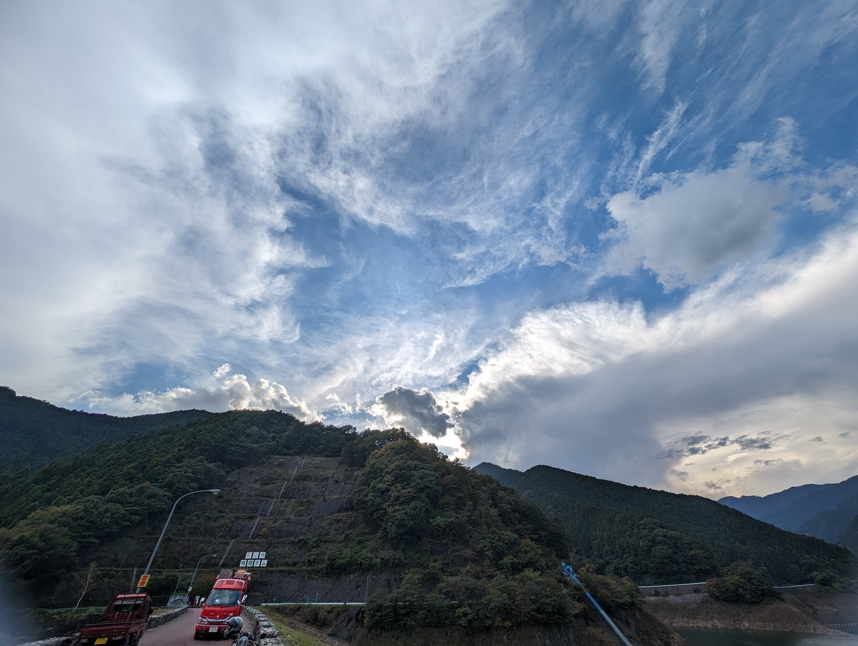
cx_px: 429
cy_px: 323
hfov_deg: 110.5
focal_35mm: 12
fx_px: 298
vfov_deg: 94.6
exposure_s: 1/5435
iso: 44
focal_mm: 2.23
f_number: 1.95
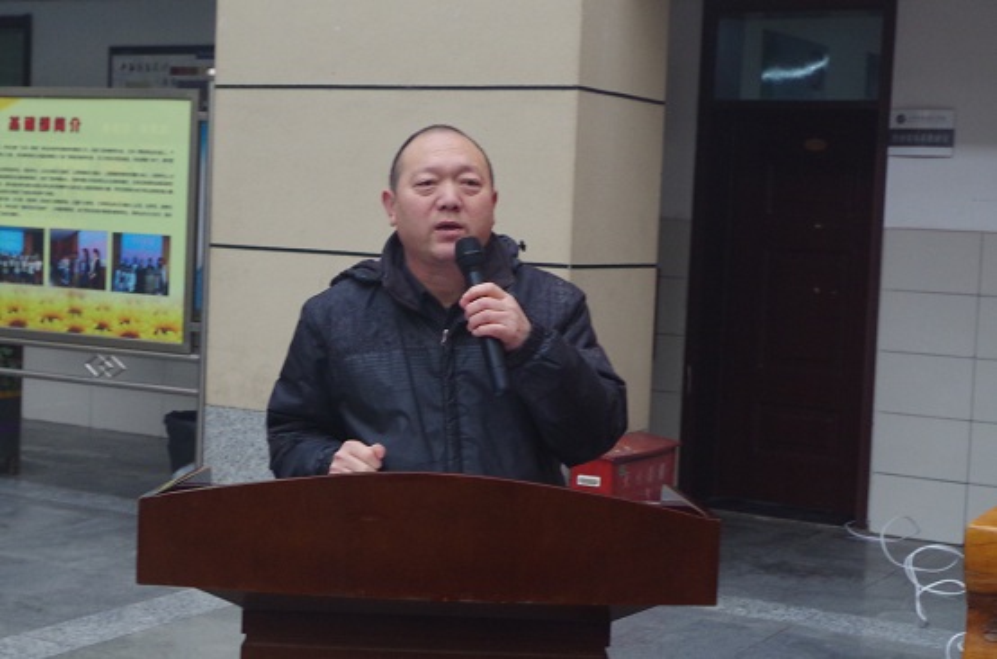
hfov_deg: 33.5
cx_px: 498
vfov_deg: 22.5
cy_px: 330
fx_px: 1657
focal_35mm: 60
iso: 1600
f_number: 7.1
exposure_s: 1/80
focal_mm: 40
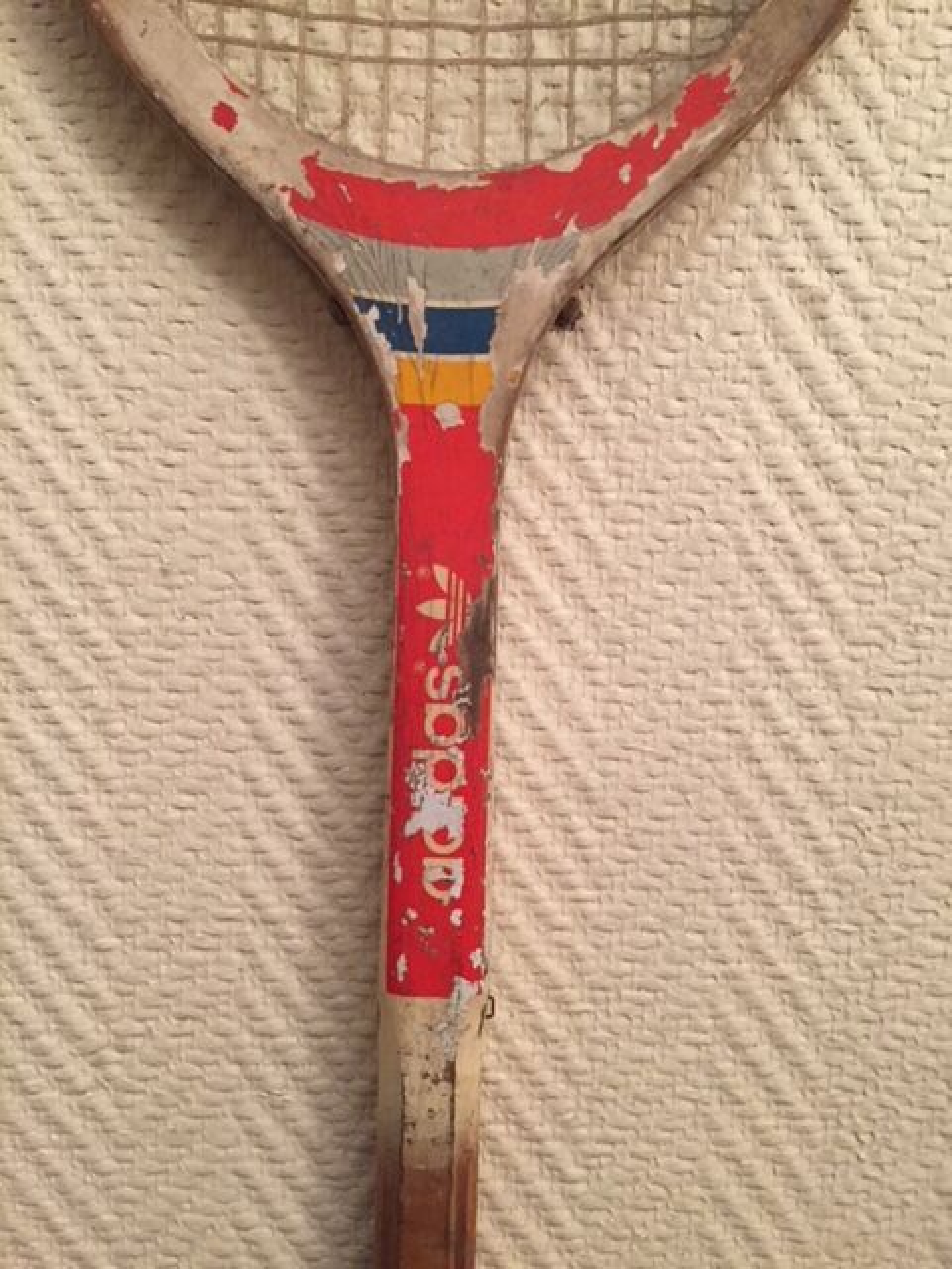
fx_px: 1063
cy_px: 634
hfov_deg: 48.2
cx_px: 476
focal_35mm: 29
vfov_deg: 61.7
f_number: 2.2
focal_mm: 4.15
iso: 250
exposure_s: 1/33
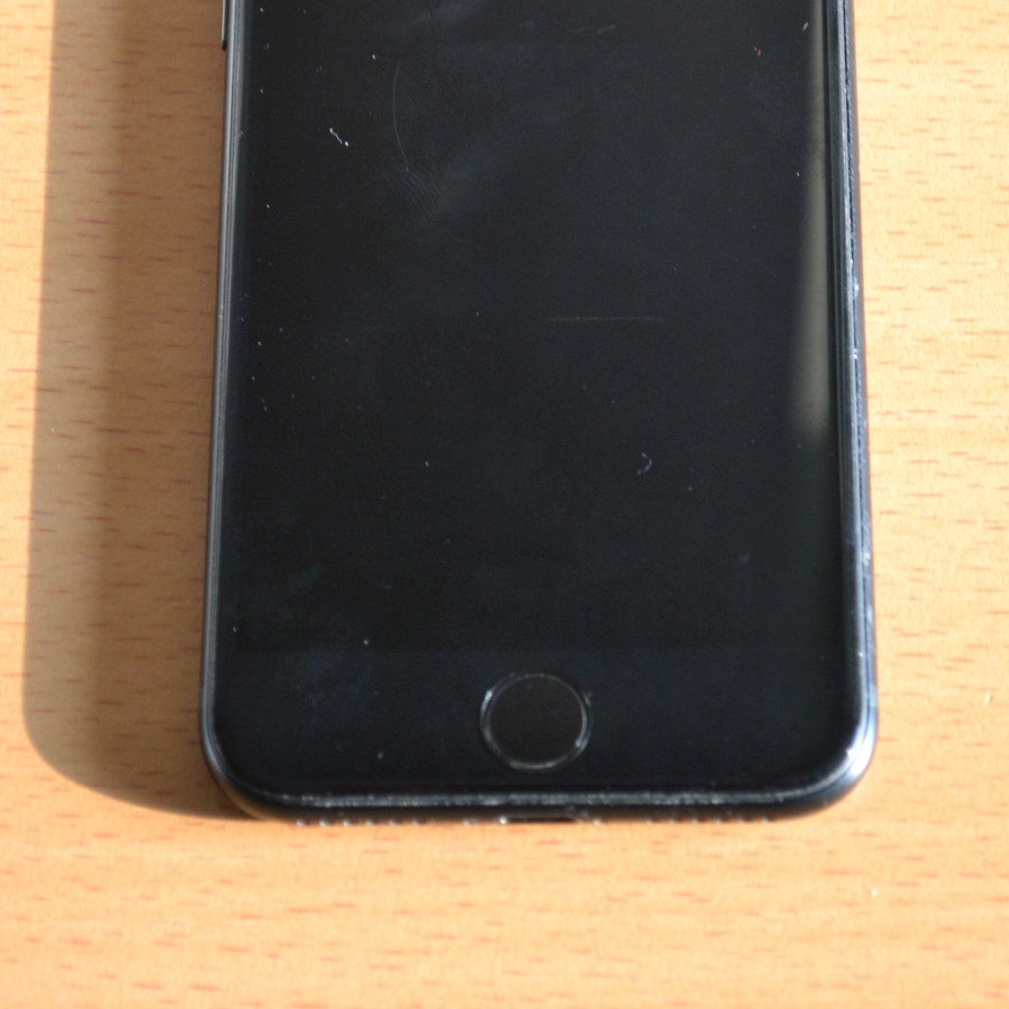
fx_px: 4147
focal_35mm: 126
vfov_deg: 13.8
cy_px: 207
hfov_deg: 13.9
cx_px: 573
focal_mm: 55
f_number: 5.6
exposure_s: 1/60
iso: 720
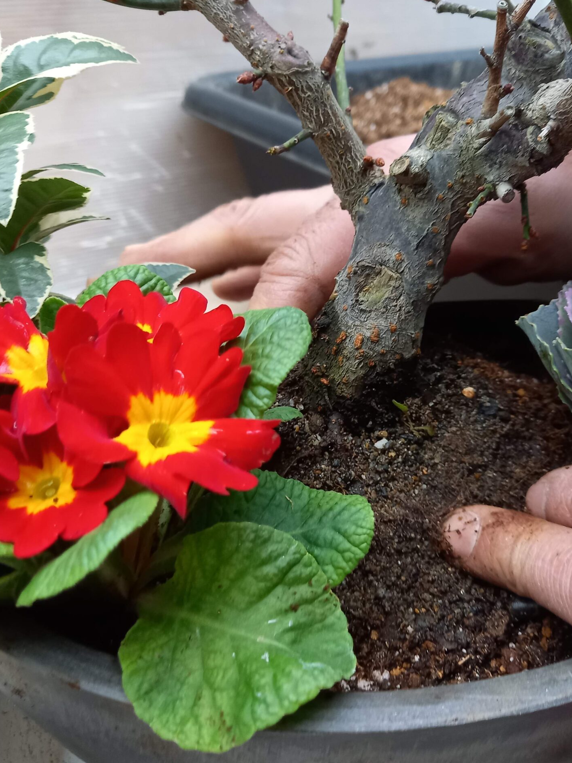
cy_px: 387
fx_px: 749
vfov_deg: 53.9
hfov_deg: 41.8
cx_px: 301
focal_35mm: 34
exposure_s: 1/40
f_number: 2
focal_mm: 4.6
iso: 320
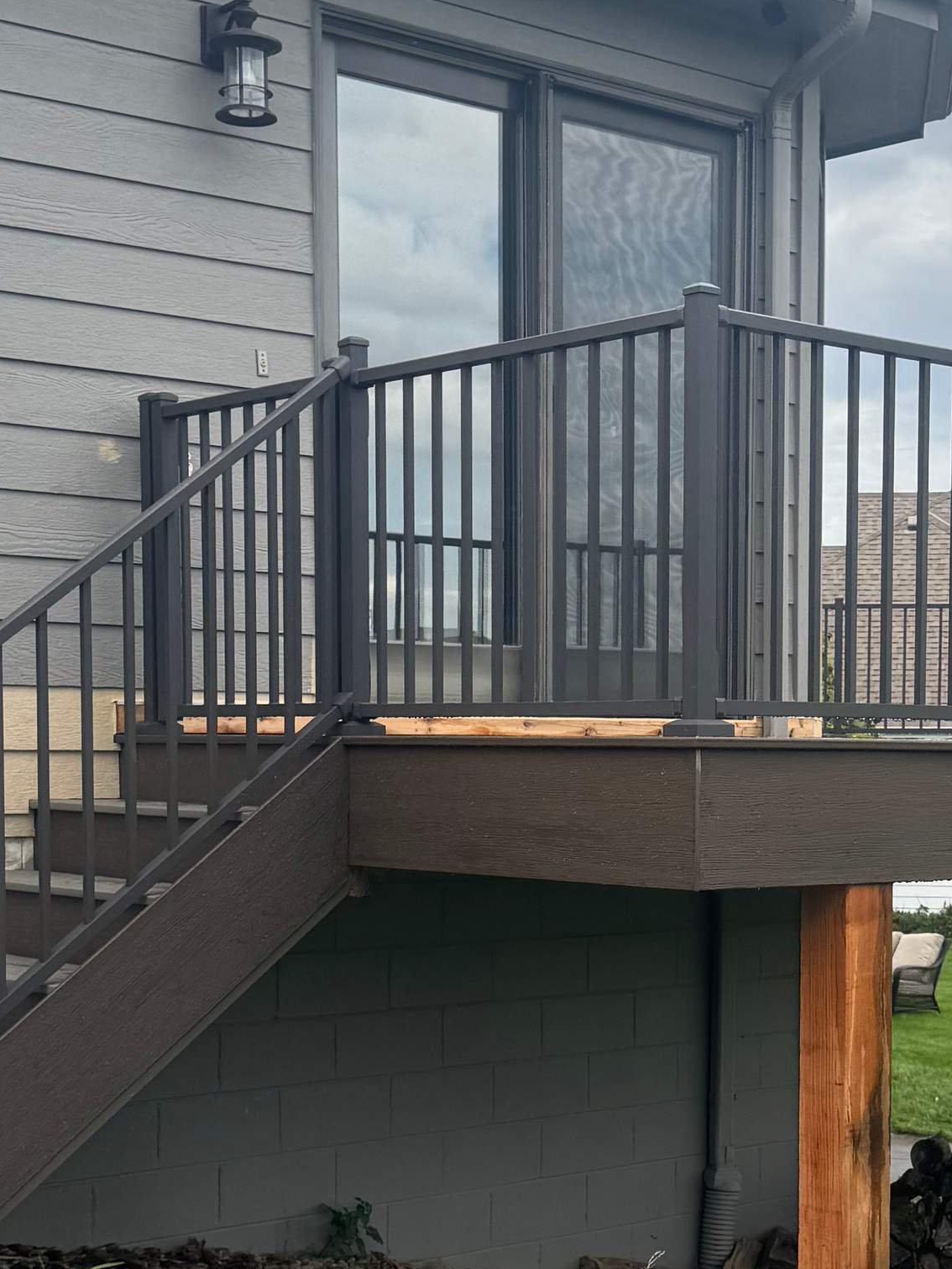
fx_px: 2347
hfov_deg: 22.7
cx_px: 711
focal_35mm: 64
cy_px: 897
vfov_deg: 29.9
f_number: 1.78
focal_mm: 6.76
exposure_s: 1/2506
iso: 80
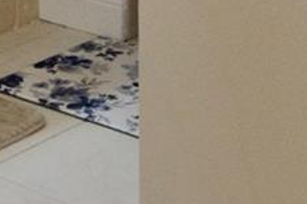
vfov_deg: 8.3
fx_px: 1252
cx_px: -168
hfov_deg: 13.1
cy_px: -334
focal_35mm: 147
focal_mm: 14
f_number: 5.6
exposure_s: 1/125
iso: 800
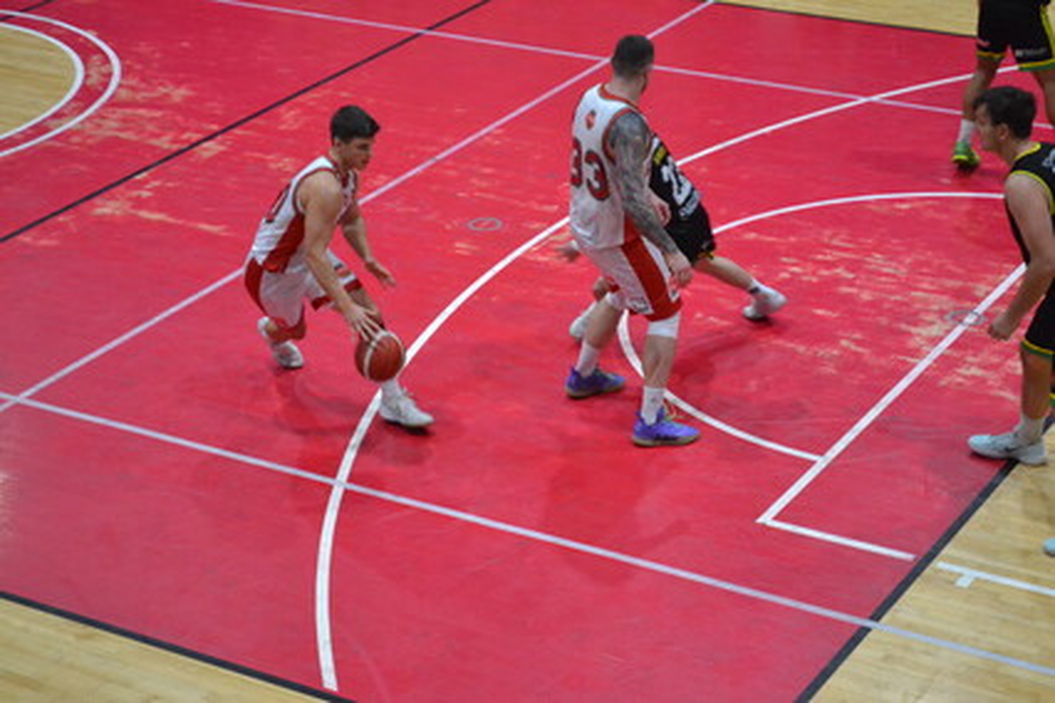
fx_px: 2418
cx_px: 528
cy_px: 352
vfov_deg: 16.6
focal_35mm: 82
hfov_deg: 24.6
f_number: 5.6
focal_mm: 55
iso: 3200
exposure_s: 1/160
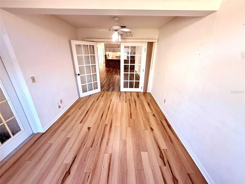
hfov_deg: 102.1
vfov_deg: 85.7
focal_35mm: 14
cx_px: 122
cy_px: 92
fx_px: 99
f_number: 2.2
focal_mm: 2.22
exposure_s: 1/99
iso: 200
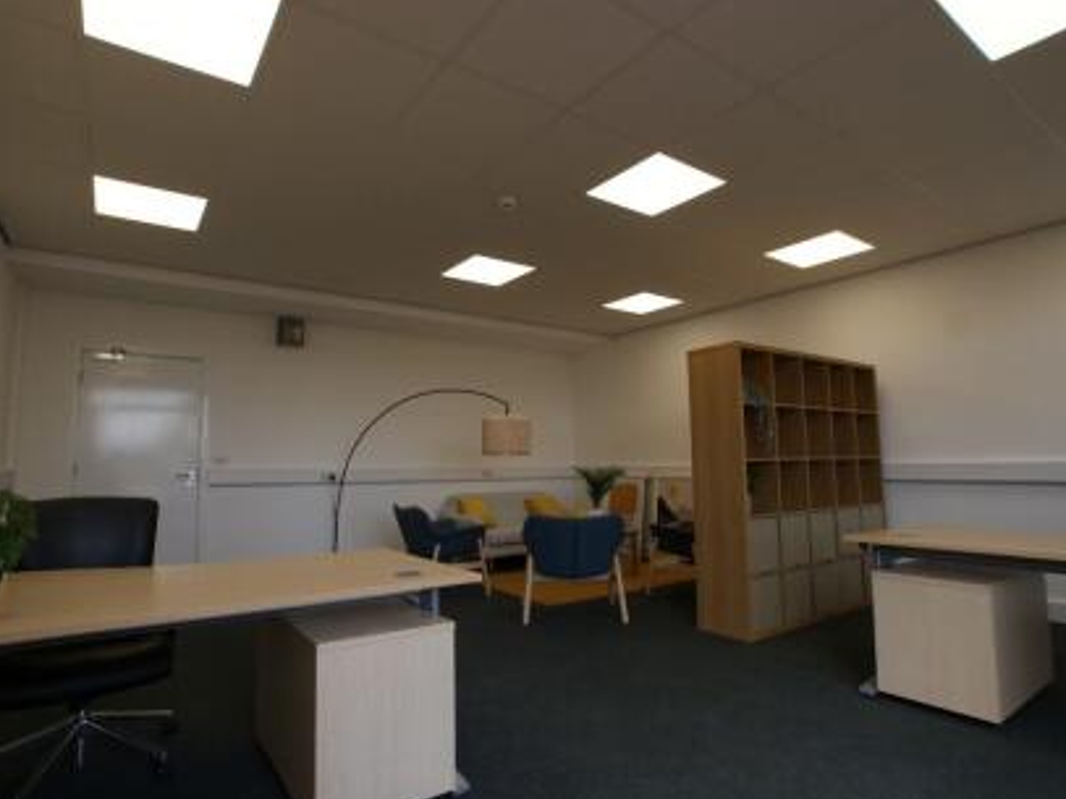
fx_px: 571
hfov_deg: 86.0
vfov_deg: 69.9
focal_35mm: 19
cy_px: 392
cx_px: 519
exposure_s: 1/50
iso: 100
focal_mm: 11
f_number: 6.3
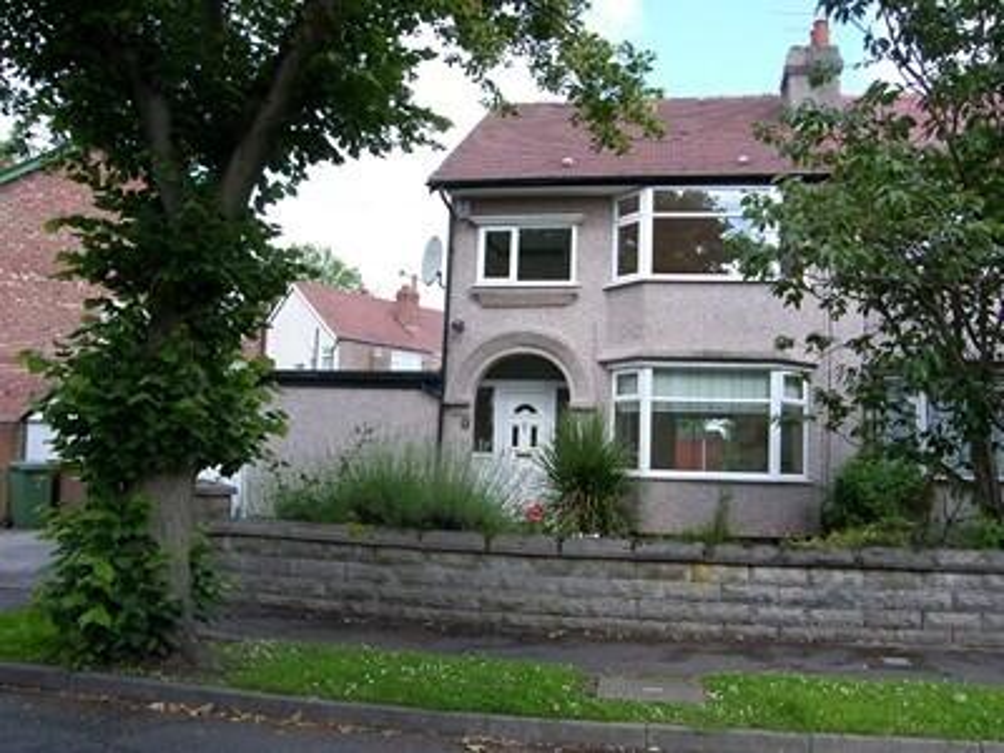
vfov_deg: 49.7
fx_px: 812
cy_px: 376
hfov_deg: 63.4
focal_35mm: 28
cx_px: 502
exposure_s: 1/125
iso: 50
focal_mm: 7.4
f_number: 5
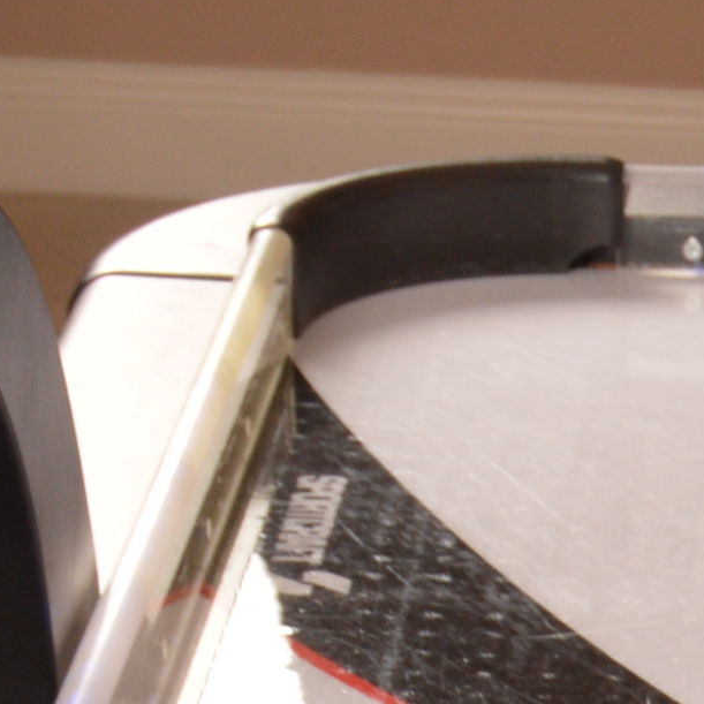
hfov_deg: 6.0
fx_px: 6489
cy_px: 1713
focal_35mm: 282
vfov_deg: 5.9
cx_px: 1634
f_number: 6.3
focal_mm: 30
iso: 200
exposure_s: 1/160
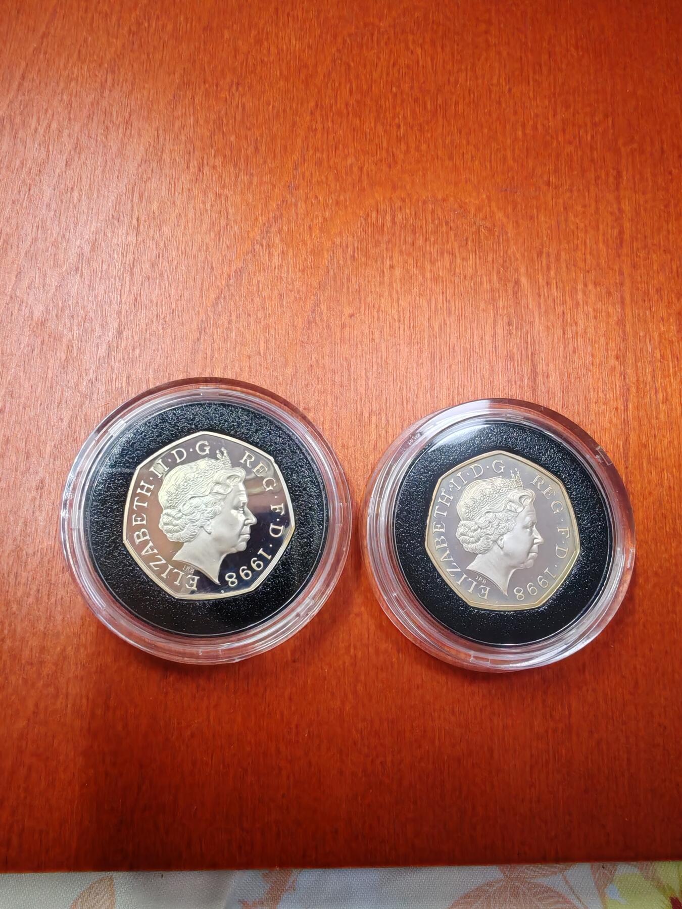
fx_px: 683
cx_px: 341
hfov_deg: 53.1
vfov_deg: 67.3
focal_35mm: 26
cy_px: 454
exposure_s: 1/33
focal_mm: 1.96
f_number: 2.2
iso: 125
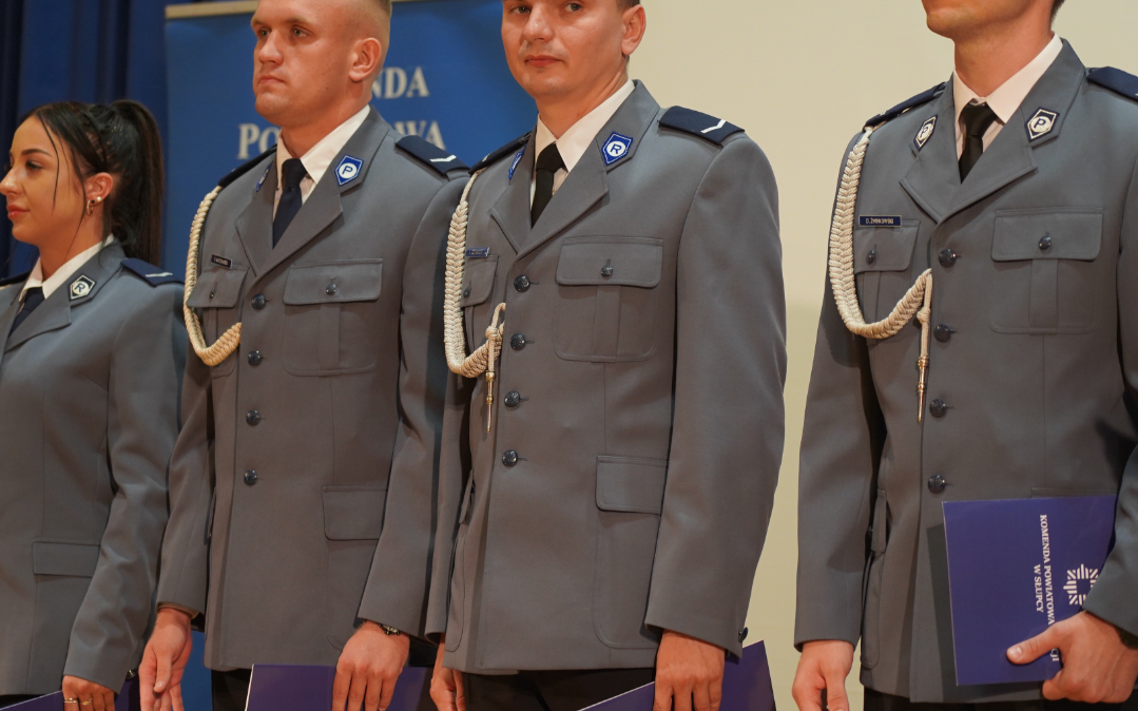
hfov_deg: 16.2
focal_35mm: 129
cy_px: 268
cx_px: 565
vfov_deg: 10.2
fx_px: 4000
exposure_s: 1/160
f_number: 4
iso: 1600
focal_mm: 105
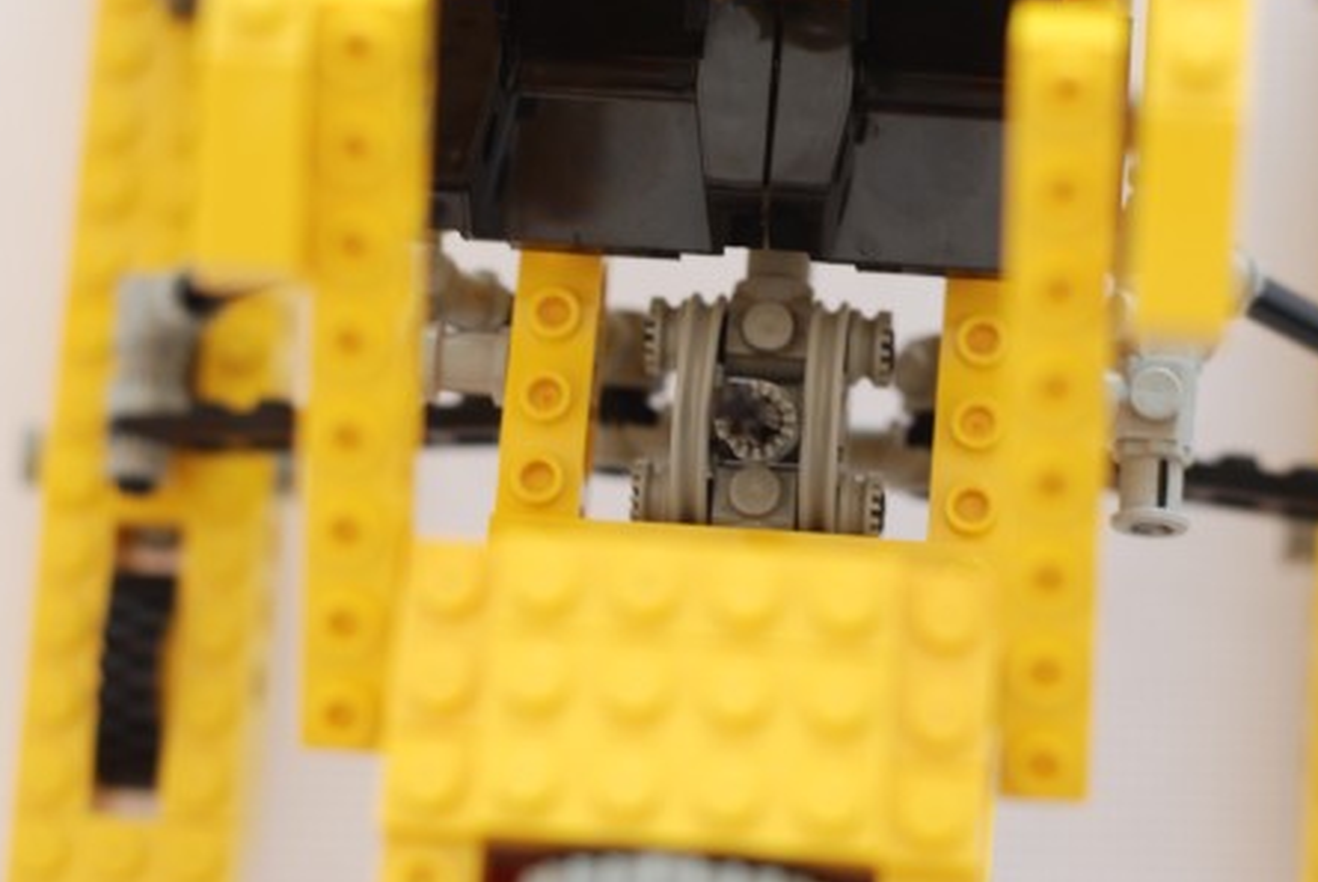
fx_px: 3958
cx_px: 736
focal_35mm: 108
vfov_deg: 12.7
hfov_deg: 18.9
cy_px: 362
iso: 200
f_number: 3.2
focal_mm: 50
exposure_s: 1/40
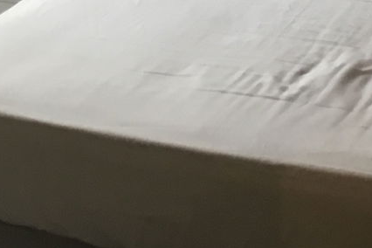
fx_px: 1250
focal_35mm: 121
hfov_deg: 16.4
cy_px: -251
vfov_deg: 10.4
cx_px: 424
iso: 100
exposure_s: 1/33
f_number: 2.4
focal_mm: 3.3
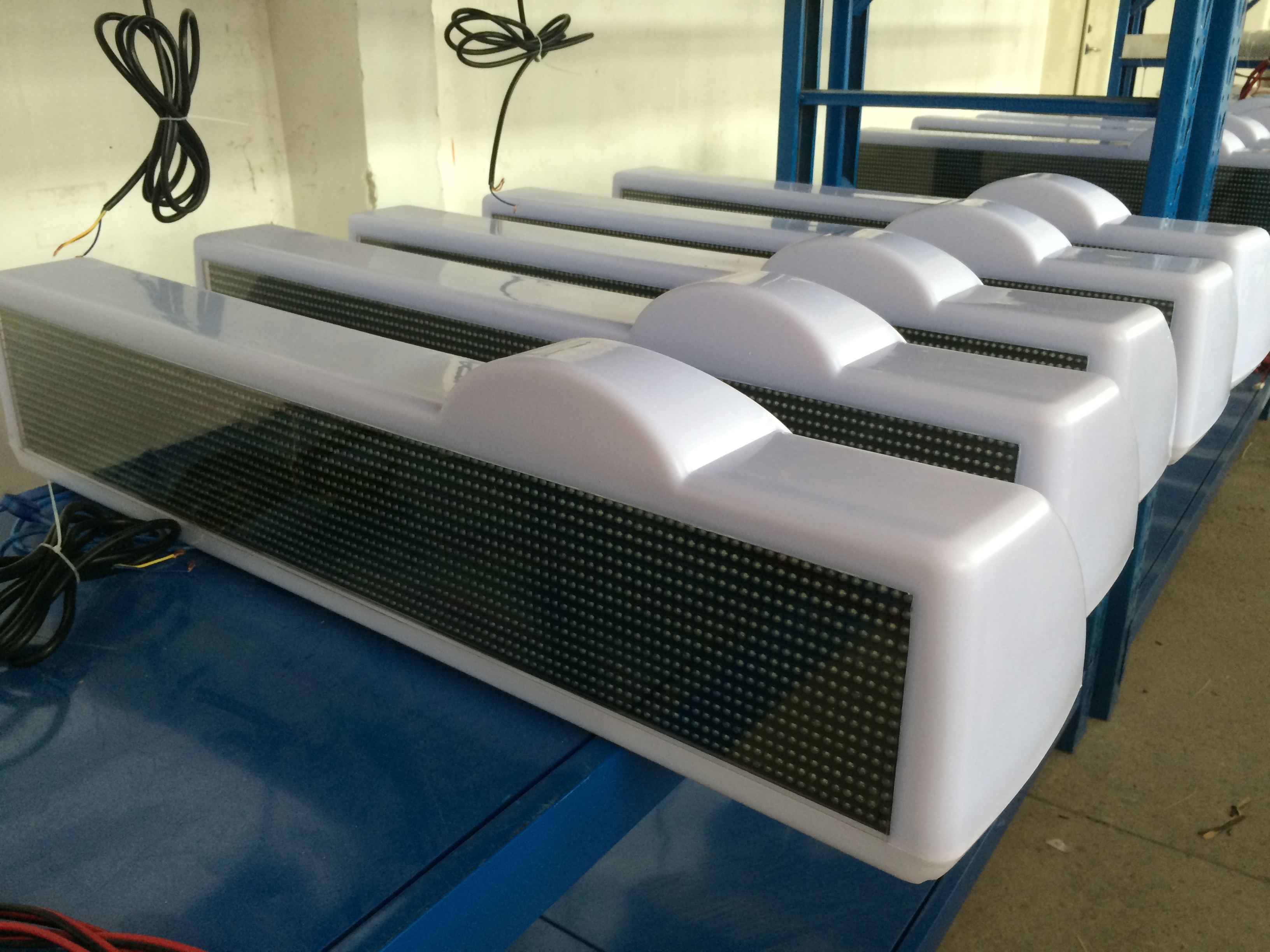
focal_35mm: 29
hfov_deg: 61.7
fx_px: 1064
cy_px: 476
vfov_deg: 48.2
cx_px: 635
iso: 100
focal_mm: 4.15
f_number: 2.2
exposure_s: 1/30
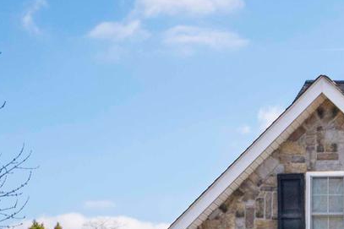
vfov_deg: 8.8
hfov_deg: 12.6
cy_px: 370
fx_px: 1442
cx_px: 577
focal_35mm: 151
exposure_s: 1/8000
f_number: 4
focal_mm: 30
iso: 560
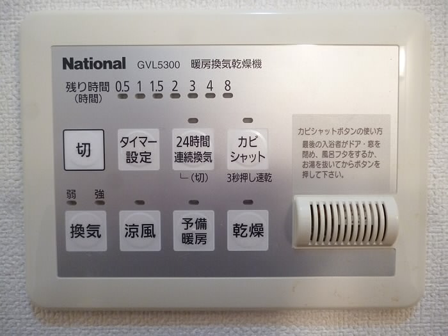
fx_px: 362
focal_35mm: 28
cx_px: 224
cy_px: 168
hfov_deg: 63.4
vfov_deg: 49.7
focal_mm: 5
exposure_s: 1/30
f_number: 3.1
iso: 400
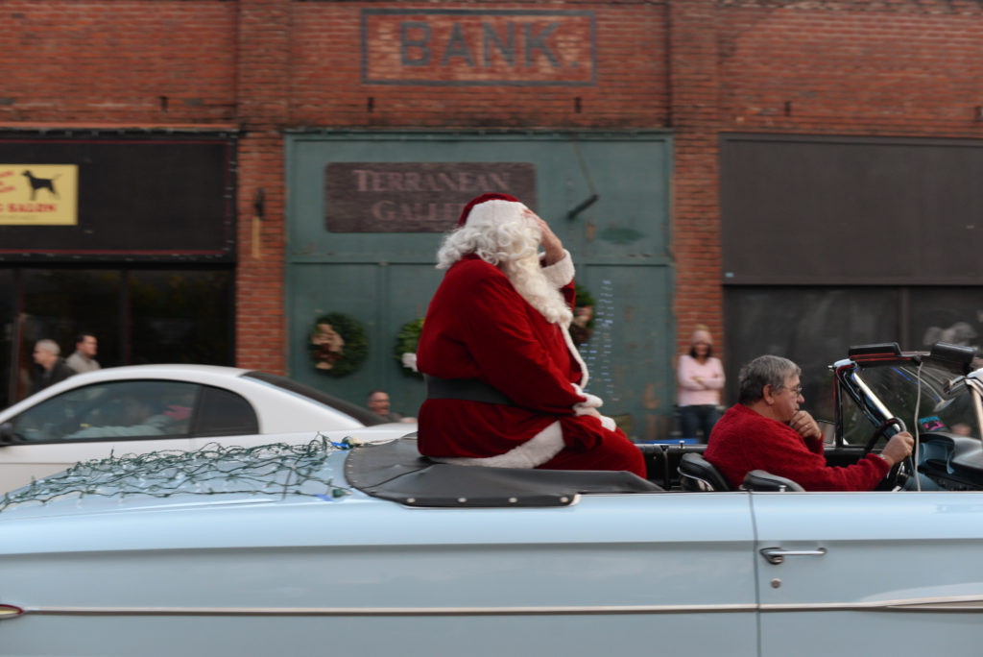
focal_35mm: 50
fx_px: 1366
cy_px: 328
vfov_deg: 27.0
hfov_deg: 39.6
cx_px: 492
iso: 1000
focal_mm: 50
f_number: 4.5
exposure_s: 1/80
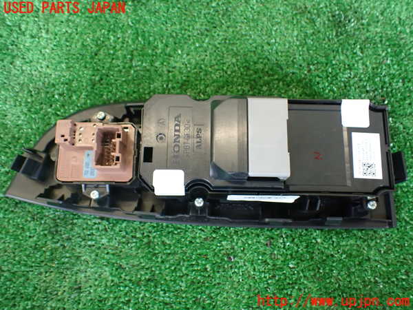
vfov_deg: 46.8
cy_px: 155
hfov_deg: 60.0
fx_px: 358
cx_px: 206
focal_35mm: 30
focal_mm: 5.4
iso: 800
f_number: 2.3
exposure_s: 1/100
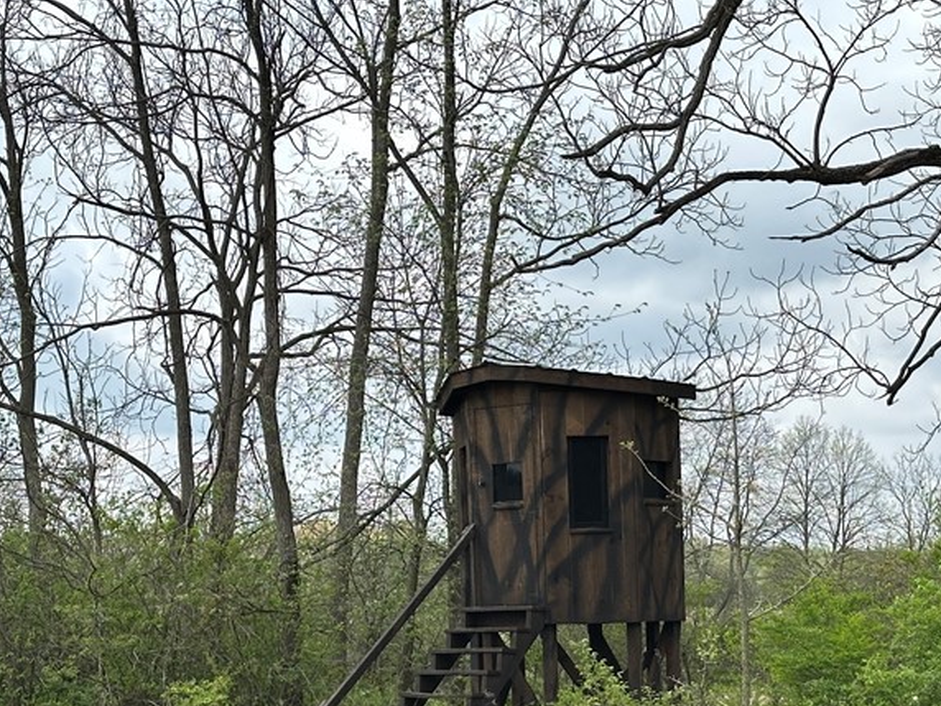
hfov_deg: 22.8
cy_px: 604
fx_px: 2338
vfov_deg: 17.0
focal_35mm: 86
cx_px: 498
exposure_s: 1/1639
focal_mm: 6.86
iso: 64
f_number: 1.78
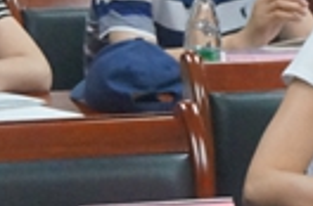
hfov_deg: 7.1
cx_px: 223
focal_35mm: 292
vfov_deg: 4.7
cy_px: 7
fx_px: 2530
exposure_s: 1/80
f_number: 5
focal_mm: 32
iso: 3200
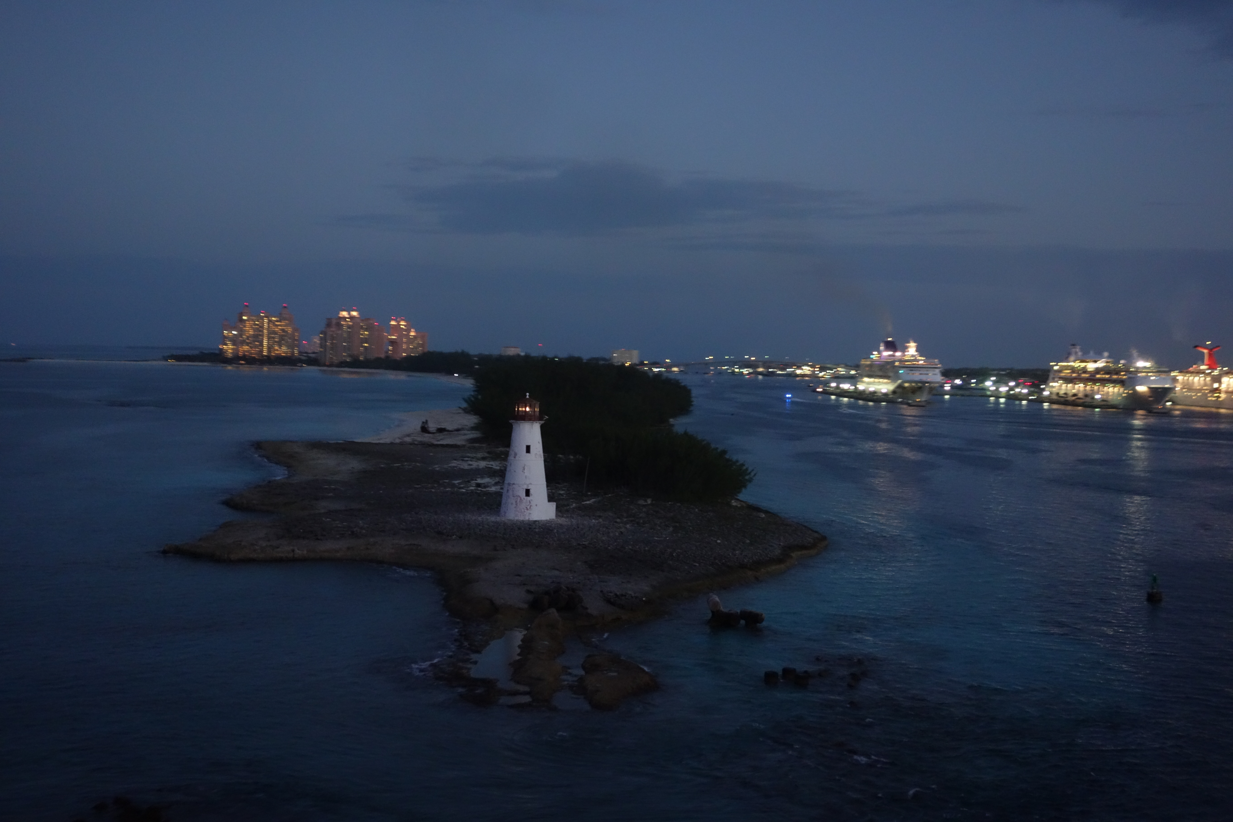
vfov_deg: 26.5
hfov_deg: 38.9
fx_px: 1747
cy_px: 411
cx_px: 616
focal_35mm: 51
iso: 1000
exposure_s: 1/8
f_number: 3.2
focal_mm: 19.1
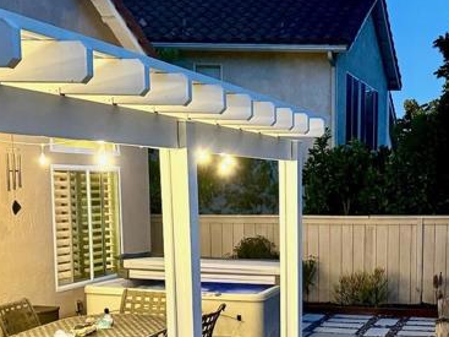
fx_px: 869
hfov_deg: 28.0
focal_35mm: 67
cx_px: 398
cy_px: 321
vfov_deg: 21.3
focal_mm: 6.76
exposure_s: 1/30
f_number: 1.78
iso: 1000
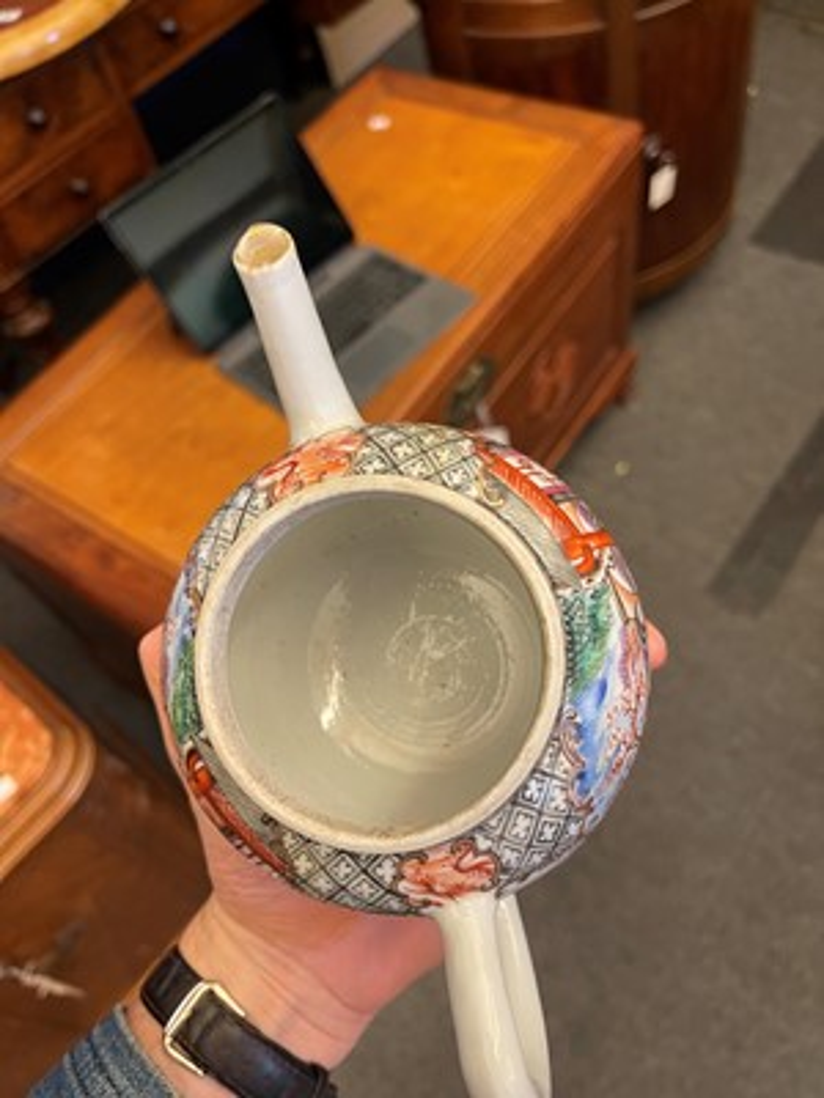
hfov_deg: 54.9
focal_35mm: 25
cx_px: 412
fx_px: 793
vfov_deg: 69.4
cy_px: 549
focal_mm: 5.1
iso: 250
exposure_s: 1/50
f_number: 1.6
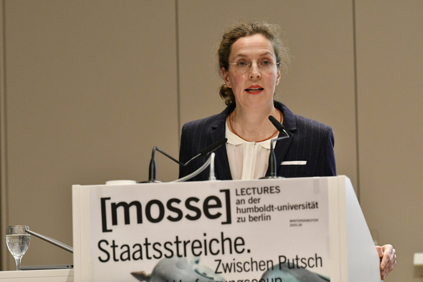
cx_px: 212
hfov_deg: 8.3
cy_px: 141
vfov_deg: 5.6
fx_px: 2908
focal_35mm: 248
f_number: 4
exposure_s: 1/320
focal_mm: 165
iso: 3200
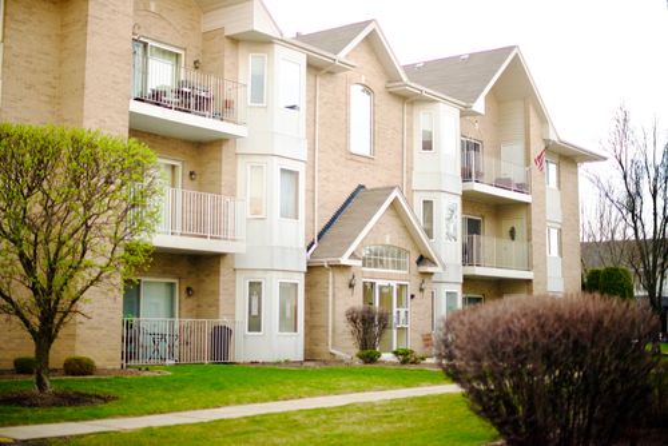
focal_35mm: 50
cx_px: 334
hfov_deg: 39.6
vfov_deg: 27.0
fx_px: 928
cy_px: 223
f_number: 1.4
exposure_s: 1/4000
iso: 1000
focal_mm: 50
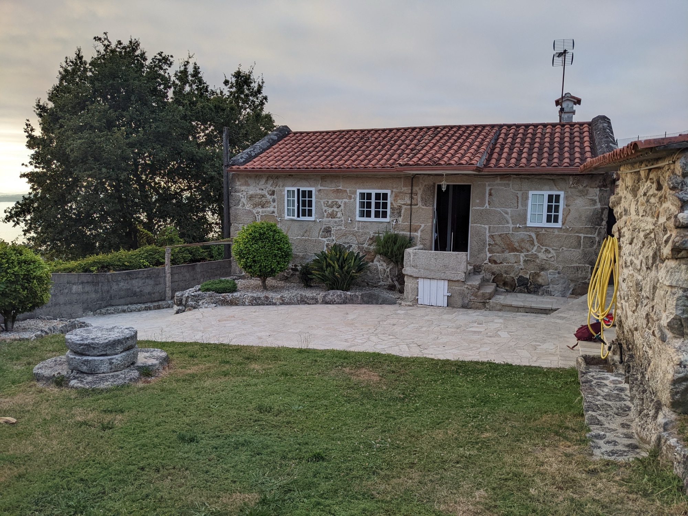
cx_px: 344
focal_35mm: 27
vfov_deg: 51.4
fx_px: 537
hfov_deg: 65.3
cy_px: 258
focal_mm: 4.38
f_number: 1.73
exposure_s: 1/711
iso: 43
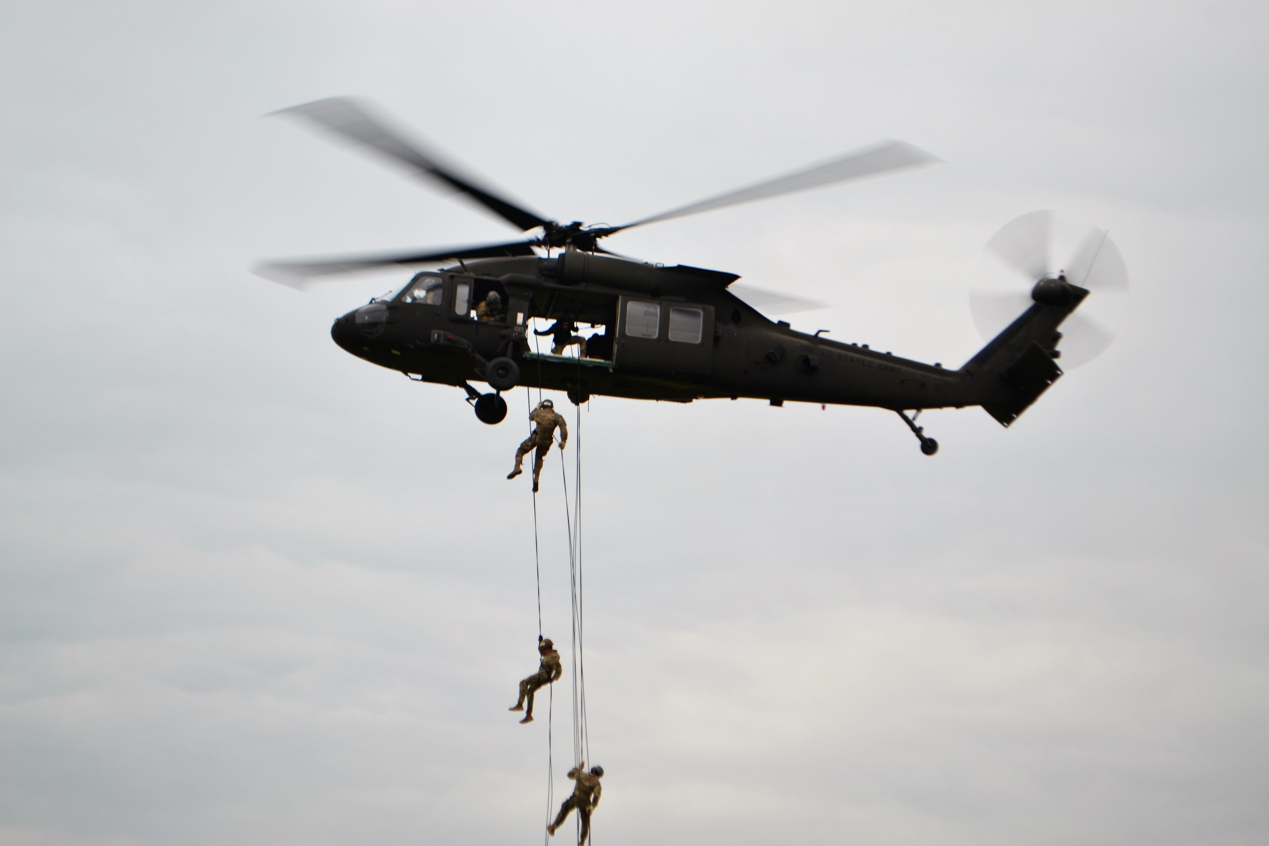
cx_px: 634
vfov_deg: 16.6
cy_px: 423
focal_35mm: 82
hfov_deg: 24.6
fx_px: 2908
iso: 110
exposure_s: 1/125
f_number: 5.6
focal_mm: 55
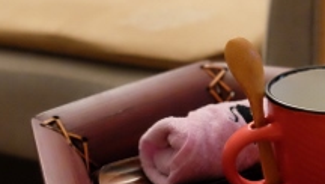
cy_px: 115
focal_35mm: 96
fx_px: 828
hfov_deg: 22.0
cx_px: 244
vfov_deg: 12.6
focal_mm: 22.3
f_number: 3.2
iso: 6400
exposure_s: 1/50
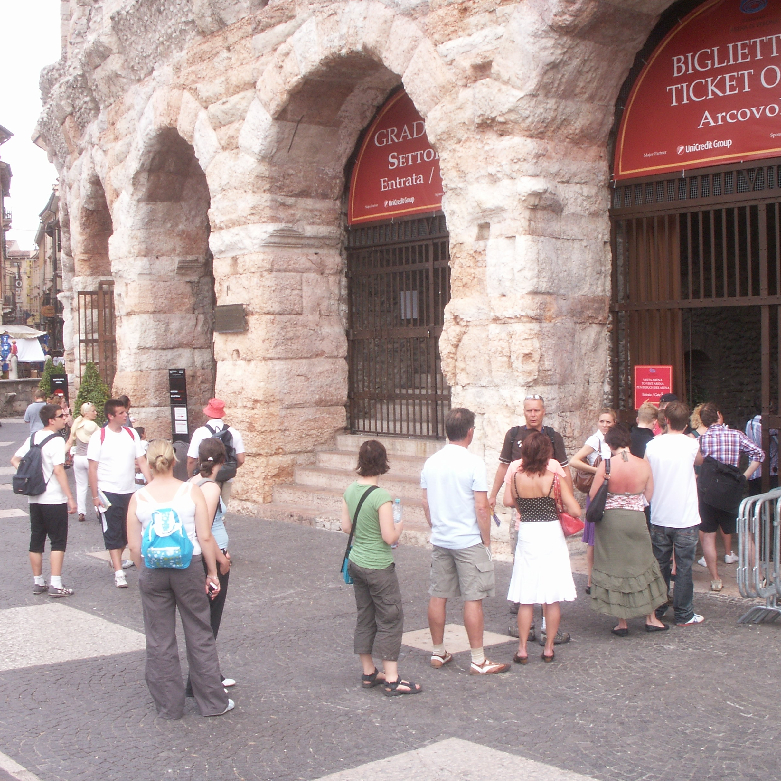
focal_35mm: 44
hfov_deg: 38.3
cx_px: 430
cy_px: 393
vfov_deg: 38.3
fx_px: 1123
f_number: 7.1
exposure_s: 1/50
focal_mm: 7.7
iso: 50
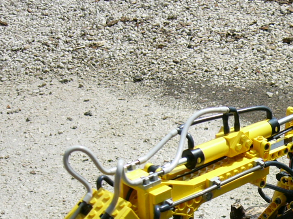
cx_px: 300
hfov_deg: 18.7
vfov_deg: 14.2
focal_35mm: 102
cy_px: 242
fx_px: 863
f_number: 3.2
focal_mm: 7.6
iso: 50
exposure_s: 1/500
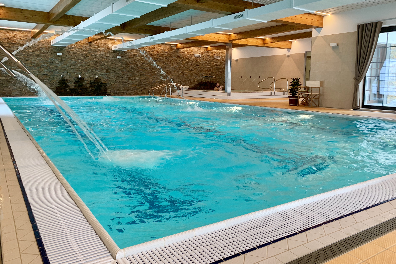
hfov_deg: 65.5
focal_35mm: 28
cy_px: 117
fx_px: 308
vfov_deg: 46.3
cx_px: 201
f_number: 1.8
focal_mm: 4.25
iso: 100
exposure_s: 1/117
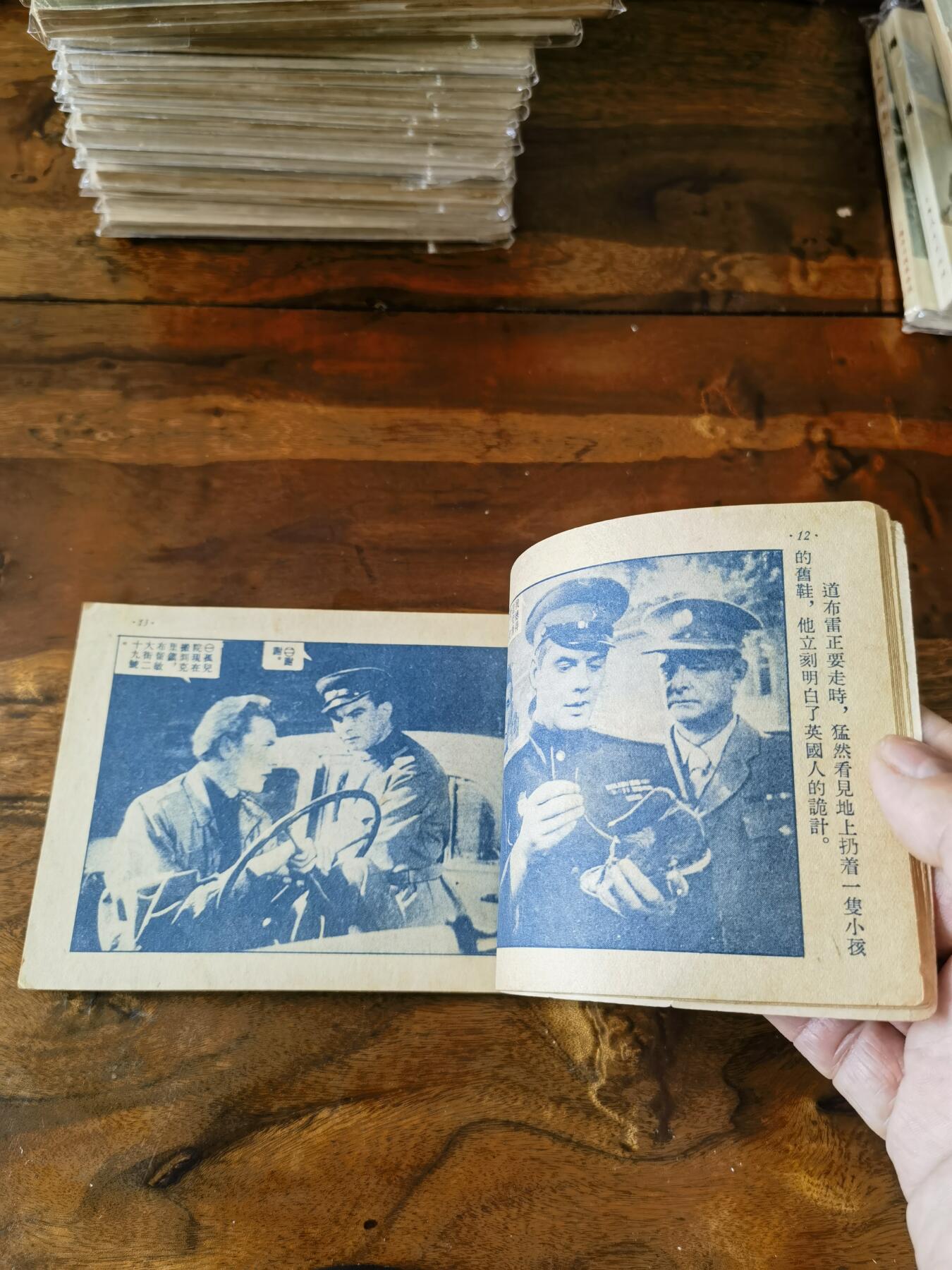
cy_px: 635
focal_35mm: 27
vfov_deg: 65.3
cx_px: 476
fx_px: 990
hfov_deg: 51.4
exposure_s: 1/120
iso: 200
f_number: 1.9
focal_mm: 6.67
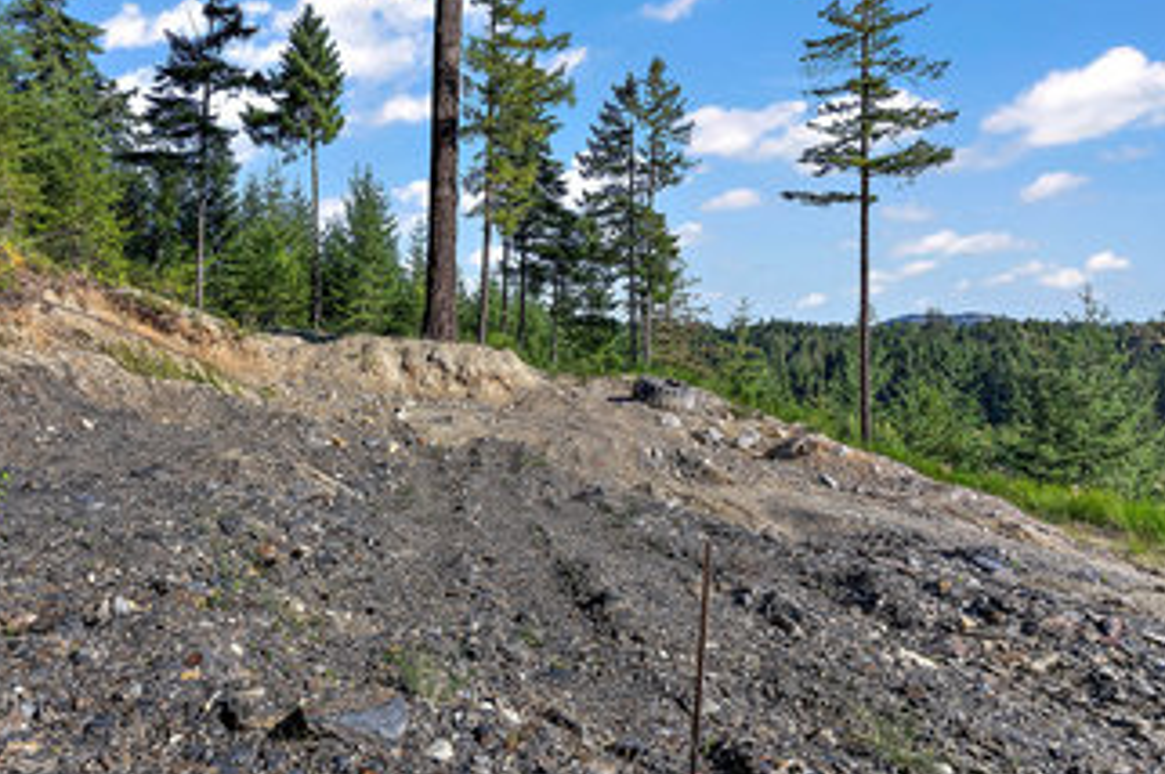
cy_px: 326
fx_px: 744
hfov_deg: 74.5
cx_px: 418
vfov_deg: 54.8
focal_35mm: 23
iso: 320
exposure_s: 1/160
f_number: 9
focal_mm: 17
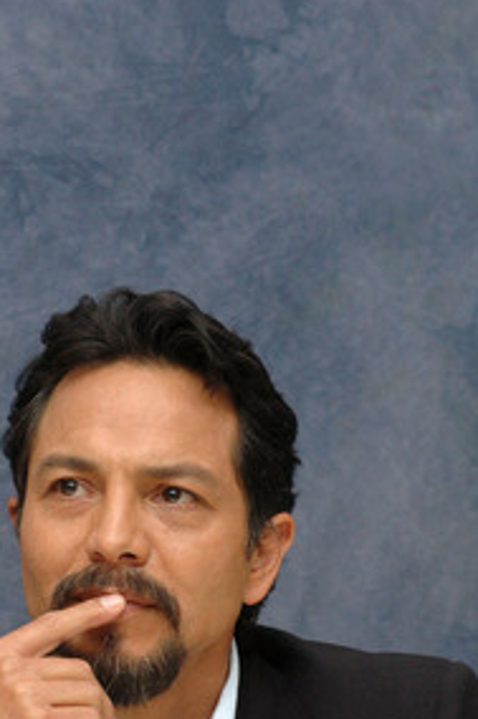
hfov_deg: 8.1
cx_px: 192
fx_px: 3370
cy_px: 471
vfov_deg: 12.2
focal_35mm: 169
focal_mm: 80
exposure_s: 1/1000
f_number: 7.1
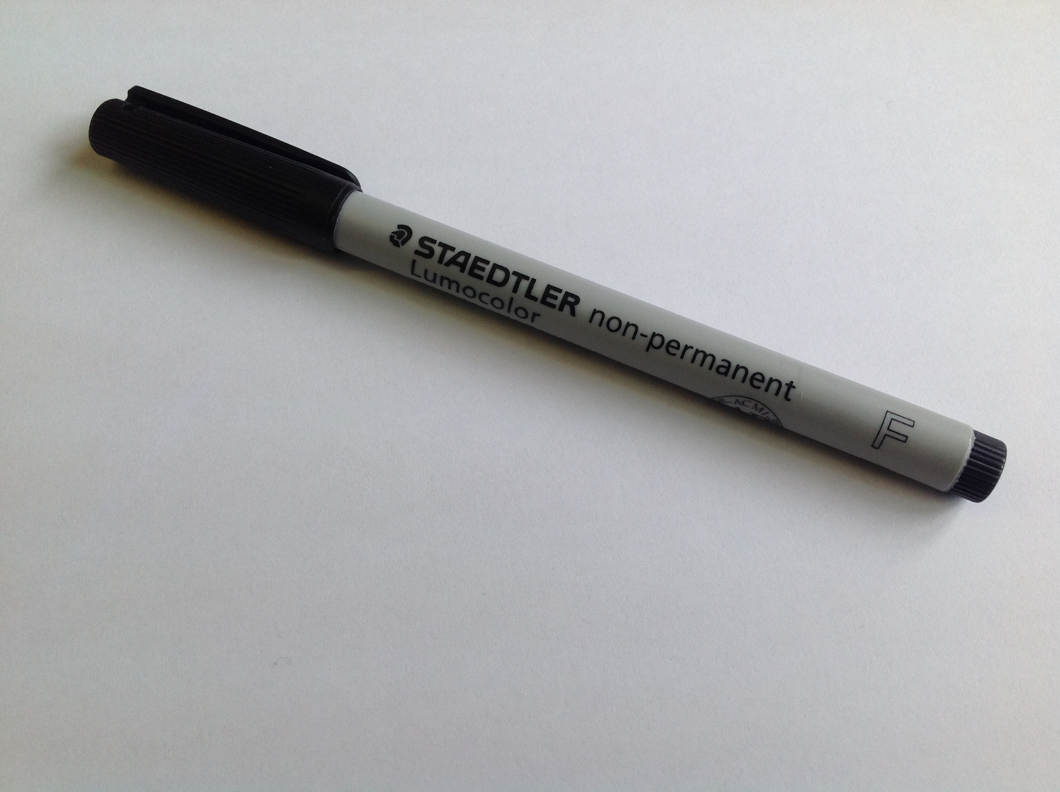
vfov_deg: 40.6
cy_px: 396
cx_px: 530
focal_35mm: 35
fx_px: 1070
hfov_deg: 52.7
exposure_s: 1/121
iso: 50
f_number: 2.4
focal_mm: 4.28
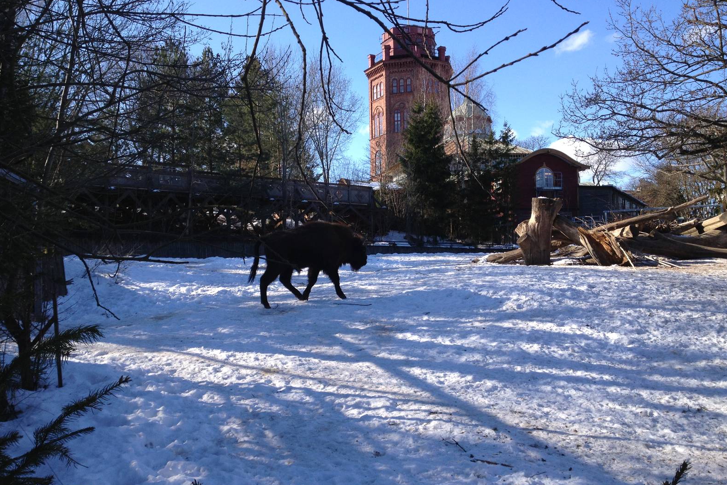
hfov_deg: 51.9
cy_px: 264
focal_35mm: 37
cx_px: 369
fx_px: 747
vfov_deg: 35.9
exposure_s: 1/890
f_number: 2.4
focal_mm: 4.28
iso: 50
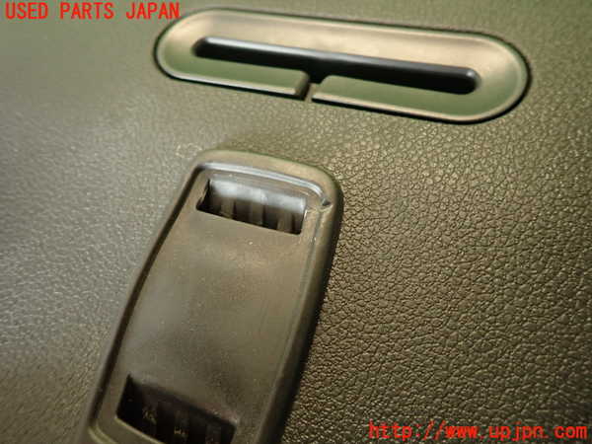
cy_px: 222
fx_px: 428
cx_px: 296
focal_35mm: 25
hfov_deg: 69.4
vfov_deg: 54.9
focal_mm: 4.5
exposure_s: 1/30
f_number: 2
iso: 400
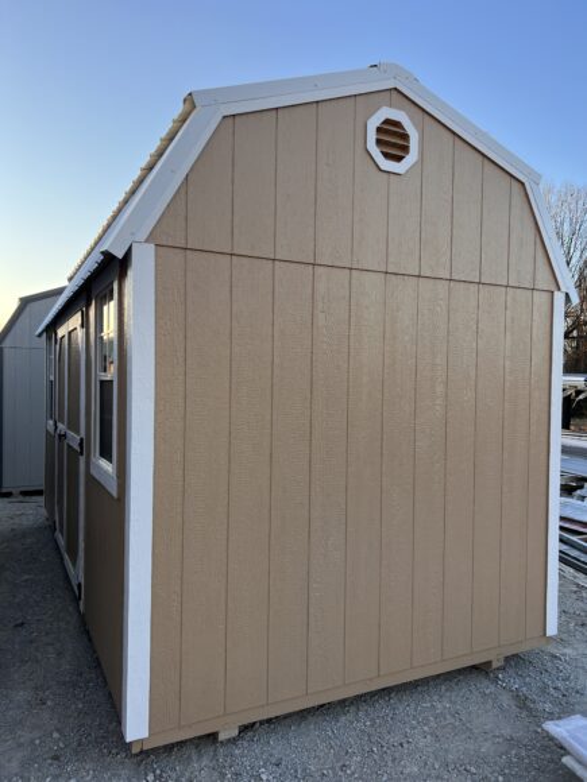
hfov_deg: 53.1
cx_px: 294
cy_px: 391
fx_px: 588
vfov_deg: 67.3
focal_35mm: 26
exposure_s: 1/466
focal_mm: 5.7
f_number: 1.5
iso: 50
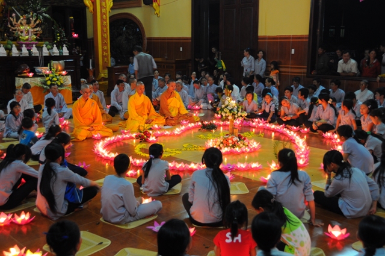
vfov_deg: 32.9
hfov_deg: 48.0
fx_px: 433
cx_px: 192
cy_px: 128
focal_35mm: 40
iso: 640
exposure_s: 1/10
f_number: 4
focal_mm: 27
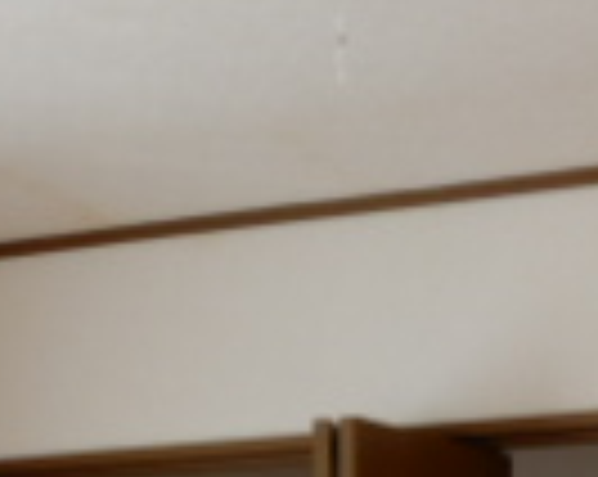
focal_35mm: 113
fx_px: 1997
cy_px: 994
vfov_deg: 11.9
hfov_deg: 16.9
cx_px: 441
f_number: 3.4
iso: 80
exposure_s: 1/50
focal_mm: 4.3
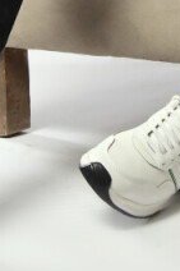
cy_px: -256
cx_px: 194
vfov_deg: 10.5
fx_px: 1360
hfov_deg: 7.5
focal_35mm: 181
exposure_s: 1/125
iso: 400
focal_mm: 32
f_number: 5.6
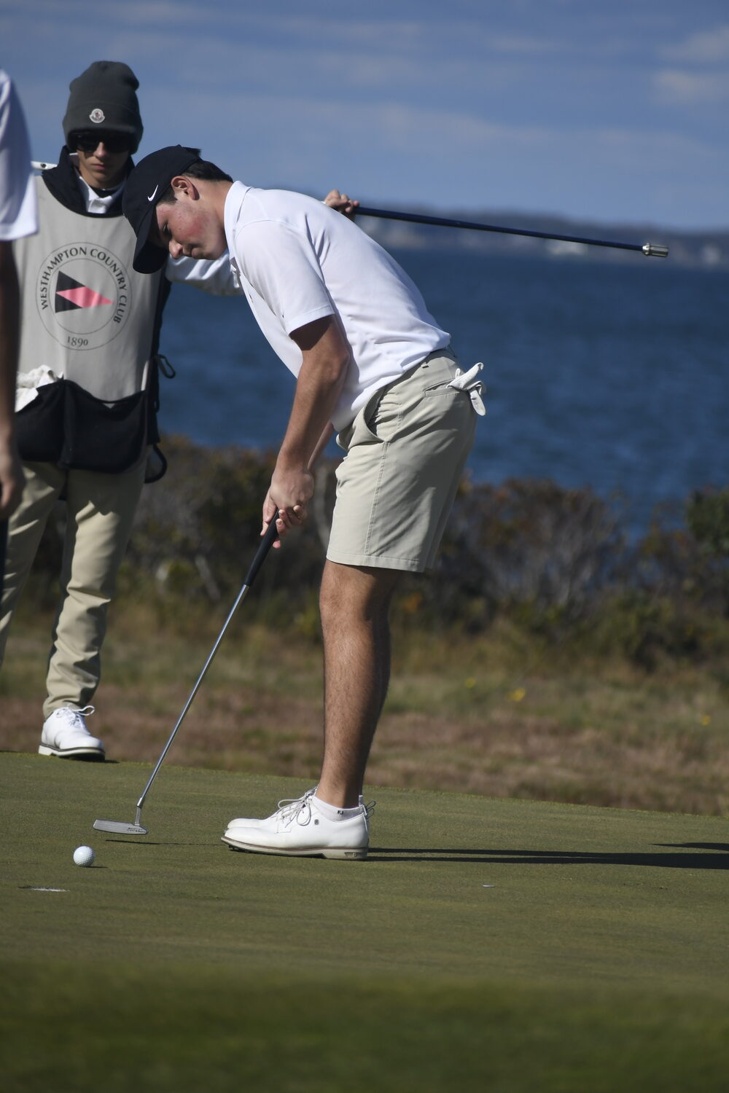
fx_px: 11845
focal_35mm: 390
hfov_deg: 3.5
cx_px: 364
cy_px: 546
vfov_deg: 5.3
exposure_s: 1/4000
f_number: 6
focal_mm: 260
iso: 400
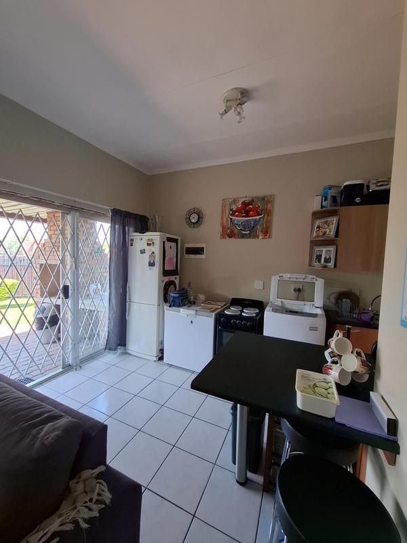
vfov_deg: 106.2
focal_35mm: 13
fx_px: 204
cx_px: 204
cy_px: 272
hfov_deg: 89.9
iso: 64
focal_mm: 1.74
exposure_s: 1/50
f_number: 2.2
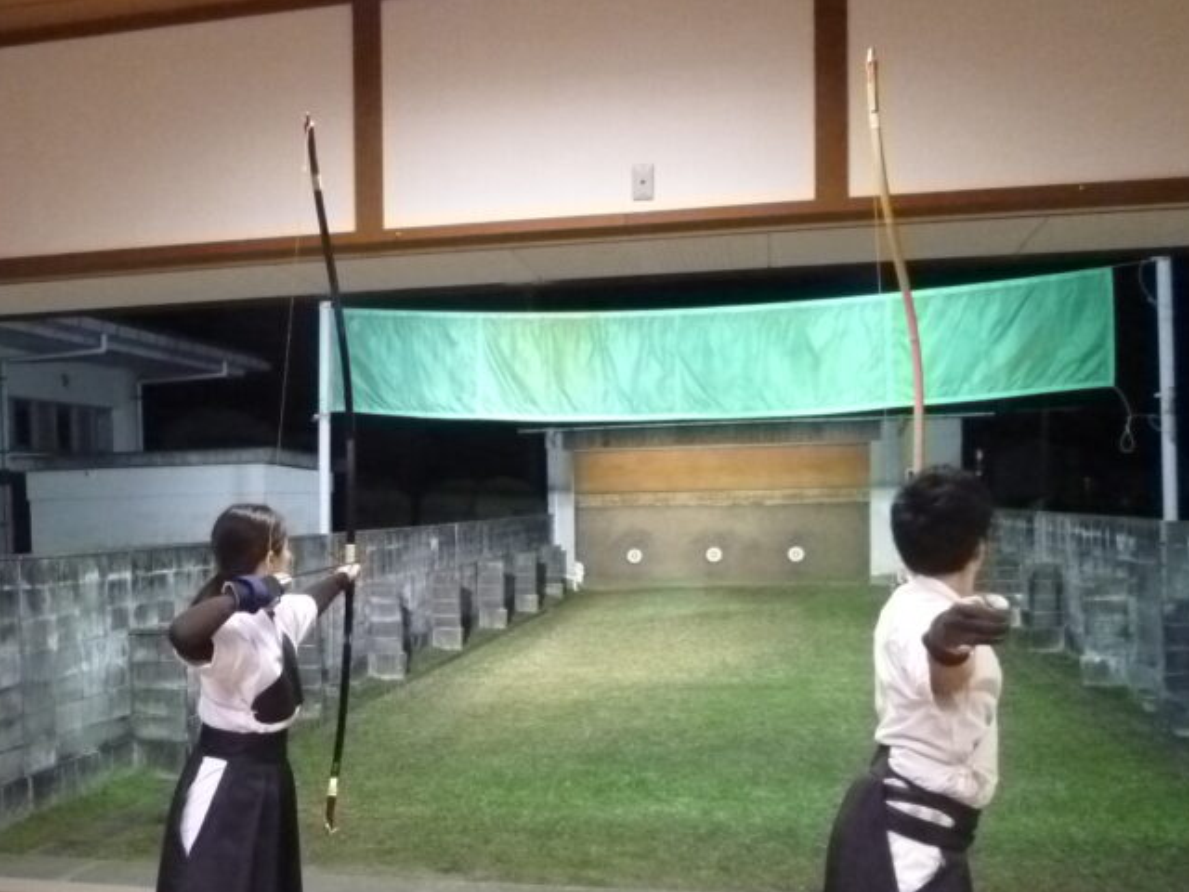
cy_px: 624
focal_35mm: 40
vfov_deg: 35.5
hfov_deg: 45.7
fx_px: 1374
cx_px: 351
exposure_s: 1/15
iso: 800
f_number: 2.8
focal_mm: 4.5
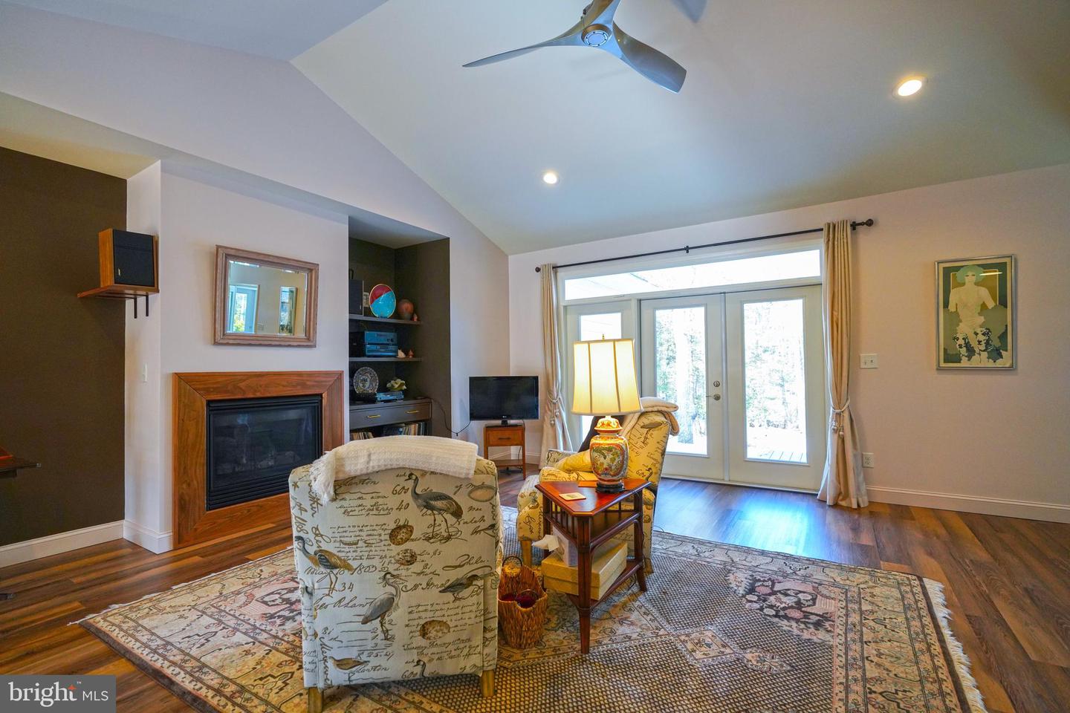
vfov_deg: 73.7
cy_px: 356
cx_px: 535
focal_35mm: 16
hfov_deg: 96.7
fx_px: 476
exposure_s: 1/160
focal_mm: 16
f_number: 4
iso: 1250
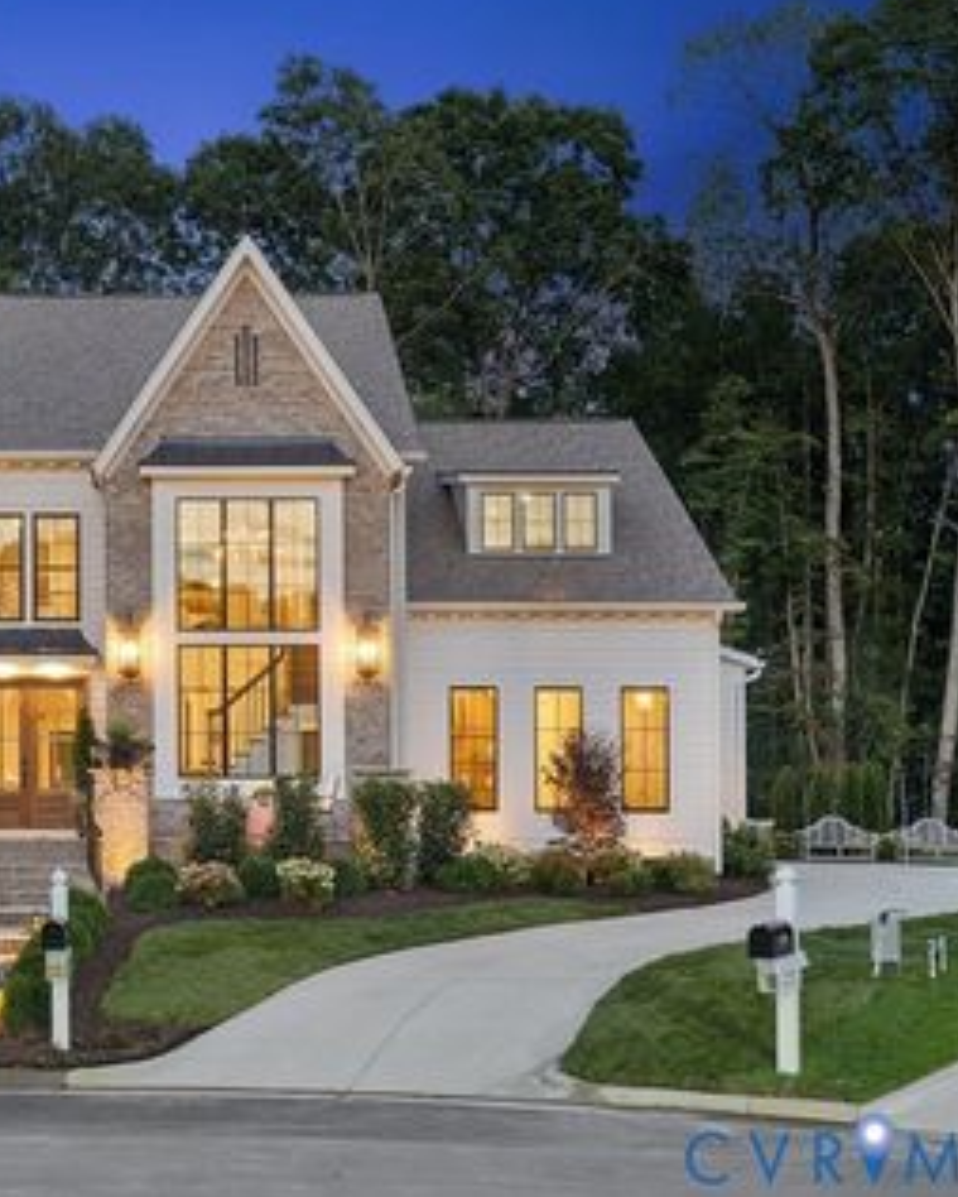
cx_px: 117
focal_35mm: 52
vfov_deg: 36.0
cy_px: 578
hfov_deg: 28.2
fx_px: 1842
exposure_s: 1.6
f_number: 8
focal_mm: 35
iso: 100
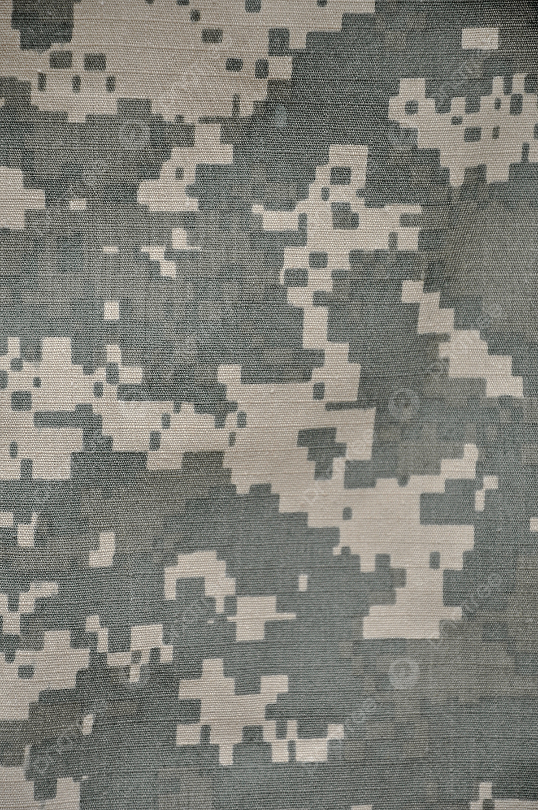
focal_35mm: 158
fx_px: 3540
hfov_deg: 8.7
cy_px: 405
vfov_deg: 13.1
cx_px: 269
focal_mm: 105
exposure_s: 1/30
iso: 200
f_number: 7.1
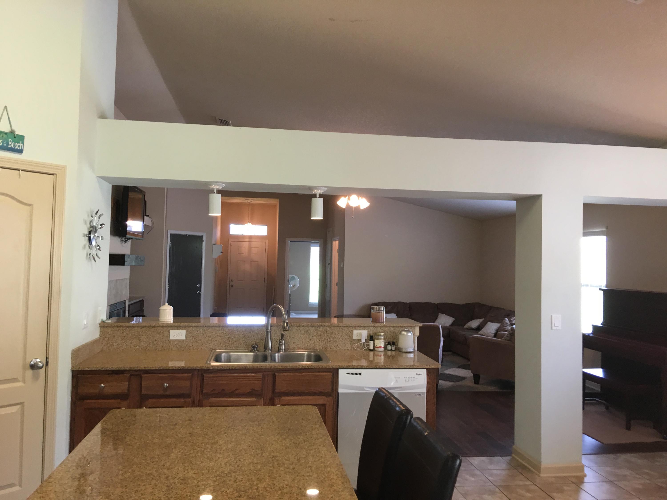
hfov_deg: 61.7
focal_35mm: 29
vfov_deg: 48.2
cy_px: 250
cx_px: 334
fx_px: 559
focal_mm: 4.15
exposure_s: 1/17
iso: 40
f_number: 2.2
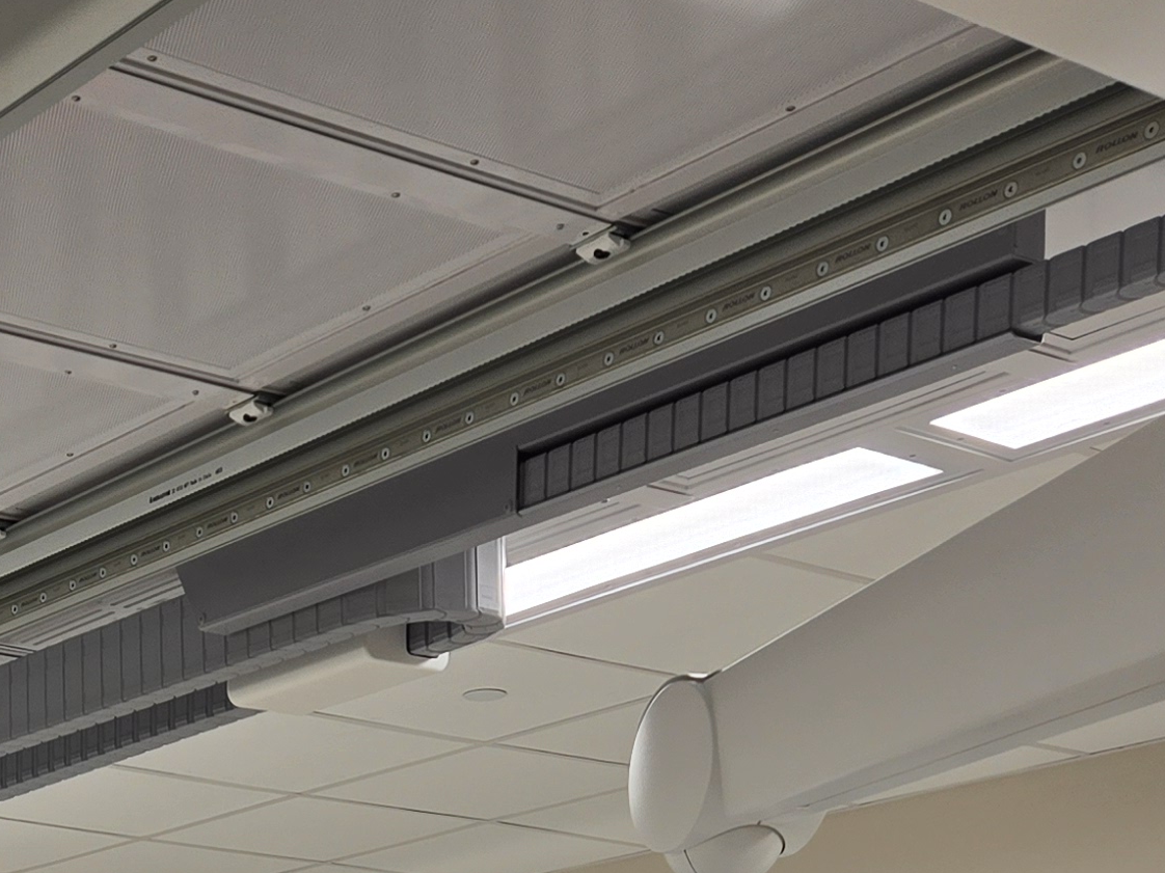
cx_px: -46
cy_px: 1528
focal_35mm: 82
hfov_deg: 22.7
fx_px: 2759
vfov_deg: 15.6
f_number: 1.8
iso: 25
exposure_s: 1/131
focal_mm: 5.4
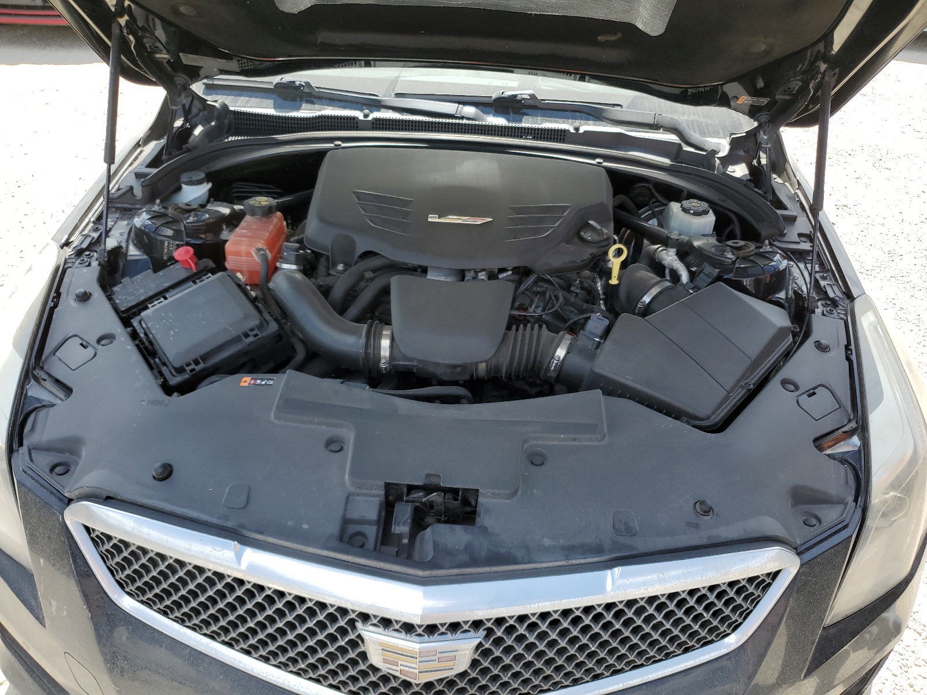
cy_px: 348
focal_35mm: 26
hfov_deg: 67.3
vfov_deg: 53.1
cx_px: 464
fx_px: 696
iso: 50
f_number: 1.5
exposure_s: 1/1111
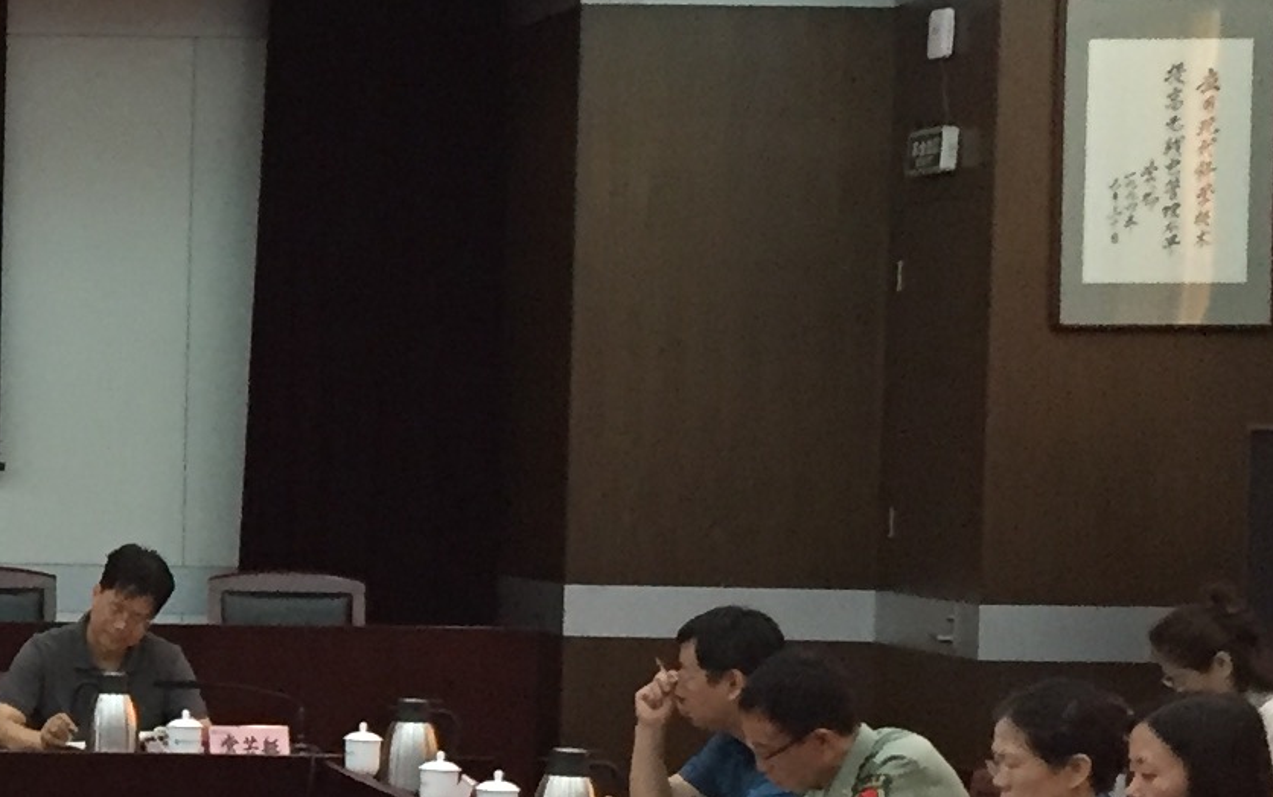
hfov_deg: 16.2
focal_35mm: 120
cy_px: 596
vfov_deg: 10.9
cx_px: -512
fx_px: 4164
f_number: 2.2
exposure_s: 1/33
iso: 250
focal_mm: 4.15
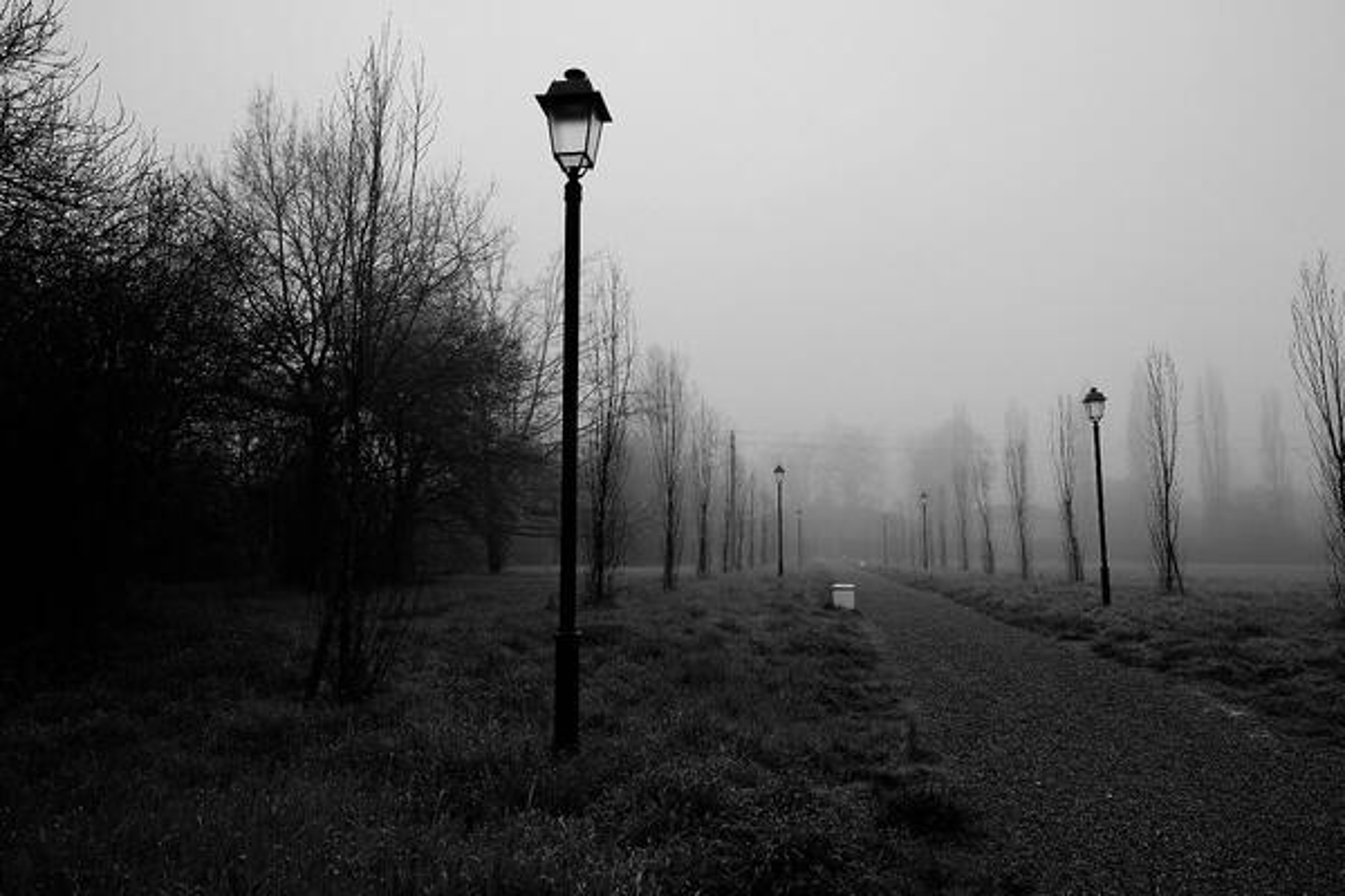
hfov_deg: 73.7
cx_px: 672
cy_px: 448
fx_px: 897
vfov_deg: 53.1
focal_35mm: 24
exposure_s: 1/20
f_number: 5.6
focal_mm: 16
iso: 400
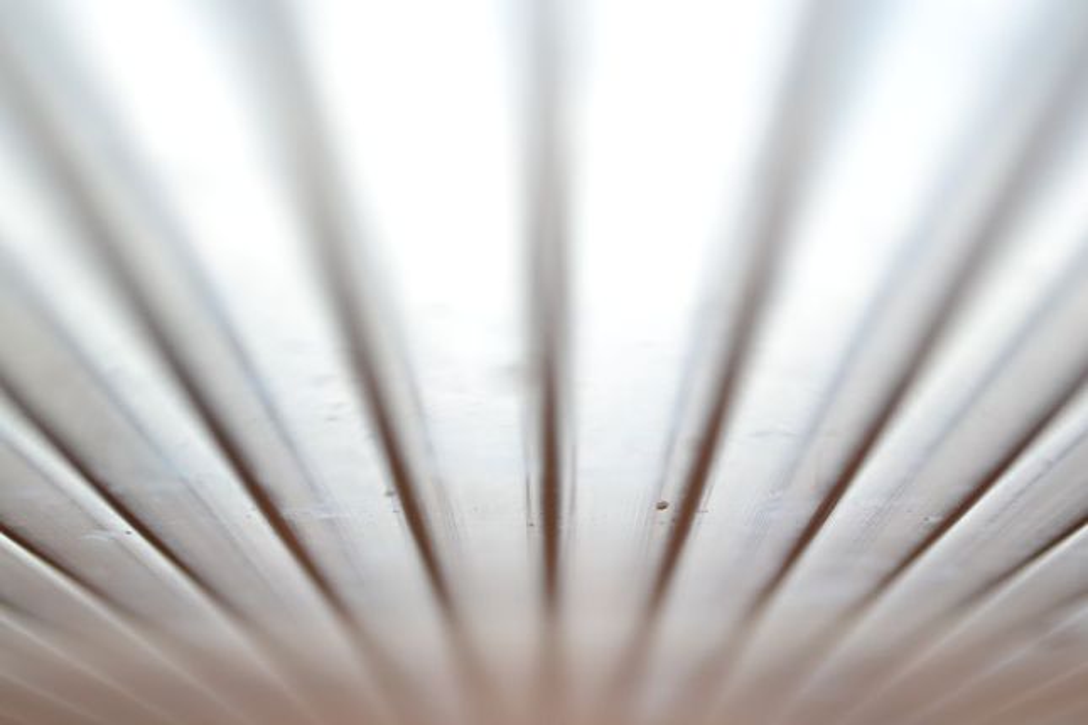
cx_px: 544
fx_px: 2493
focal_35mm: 82
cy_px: 362
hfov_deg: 24.6
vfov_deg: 16.6
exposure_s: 1/20
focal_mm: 55
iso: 200
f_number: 5.6
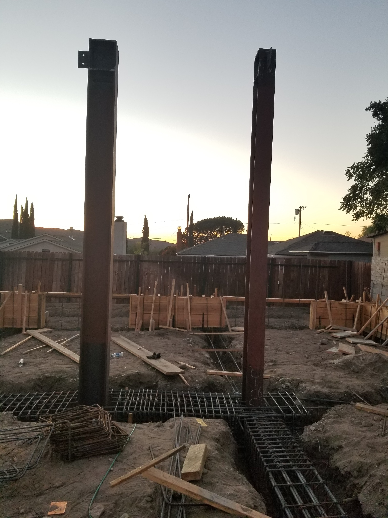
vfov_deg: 67.3
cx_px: 194
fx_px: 389
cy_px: 259
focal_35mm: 26
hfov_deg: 53.1
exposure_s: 1/100
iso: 100
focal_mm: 4.25
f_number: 1.7
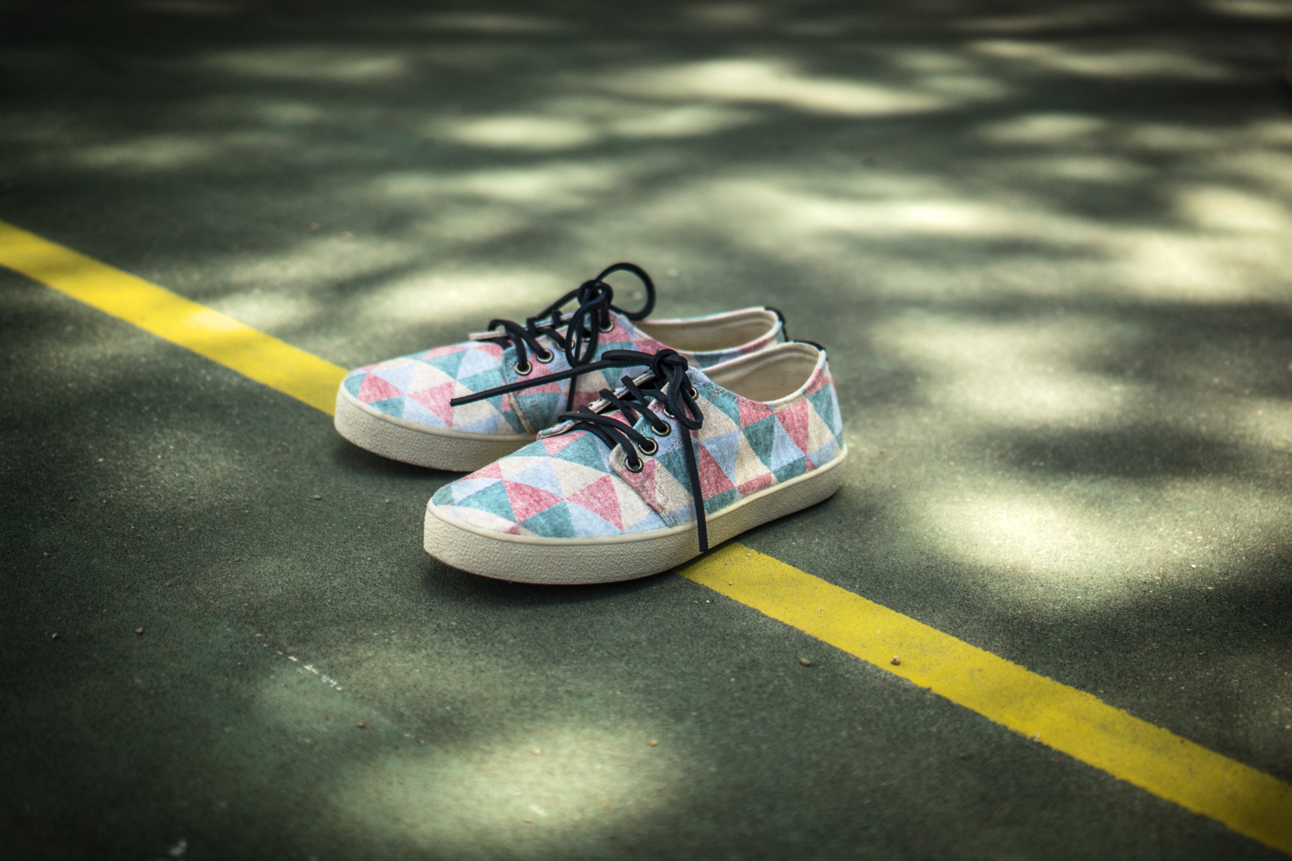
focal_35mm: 52
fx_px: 1866
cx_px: 646
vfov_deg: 26.0
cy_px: 430
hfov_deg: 38.2
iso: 100
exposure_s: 1/5000
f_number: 1.8
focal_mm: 35
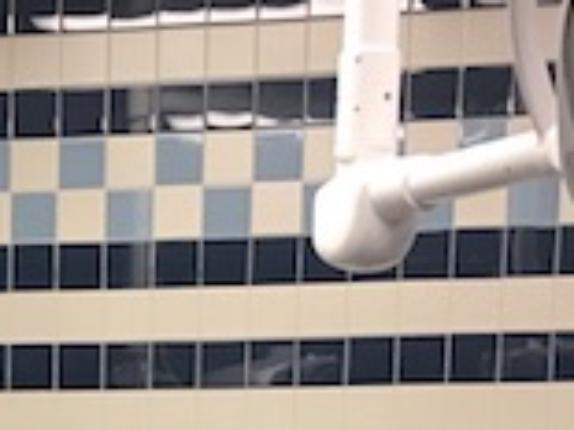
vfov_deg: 9.0
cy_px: 1001
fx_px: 2485
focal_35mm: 150
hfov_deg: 12.9
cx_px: -52
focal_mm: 4.15
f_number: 2.2
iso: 25
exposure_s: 1/15
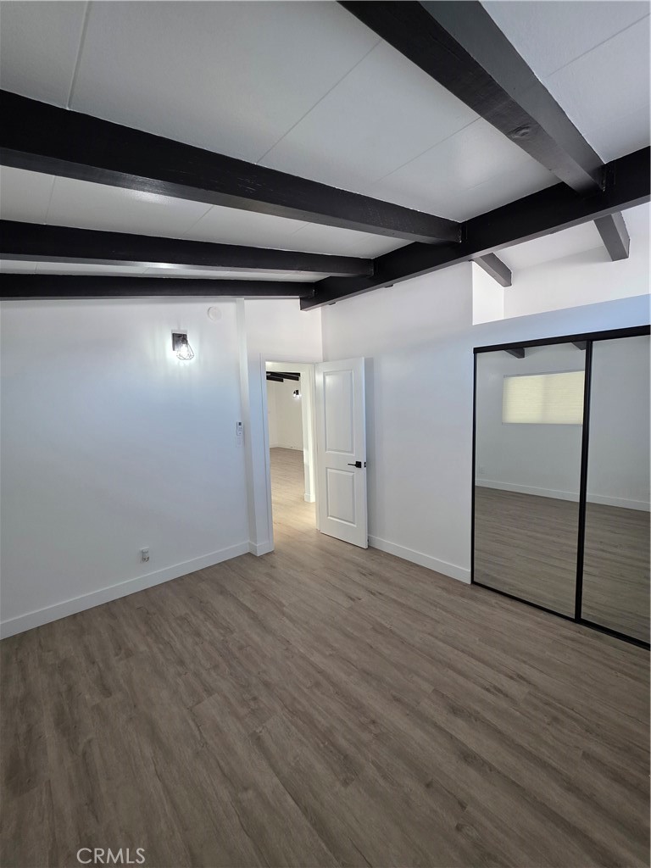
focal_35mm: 13
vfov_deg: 106.2
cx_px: 326
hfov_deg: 89.9
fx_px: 326
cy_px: 434
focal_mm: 2.2
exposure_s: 1/120
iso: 160
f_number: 1.9
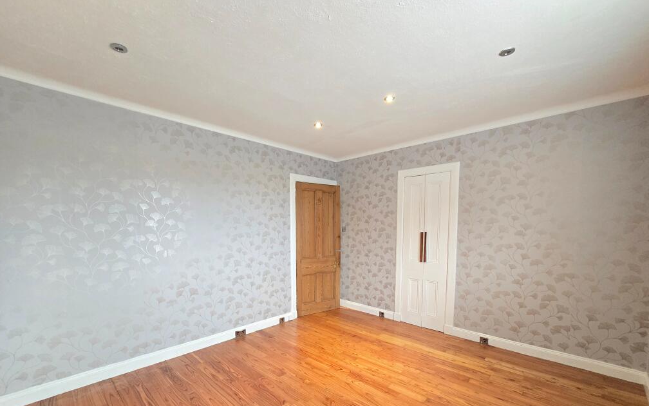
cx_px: 324
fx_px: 248
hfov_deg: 105.3
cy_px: 244
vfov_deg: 77.7
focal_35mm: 14
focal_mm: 2.2
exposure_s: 1/50
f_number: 2.2
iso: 500
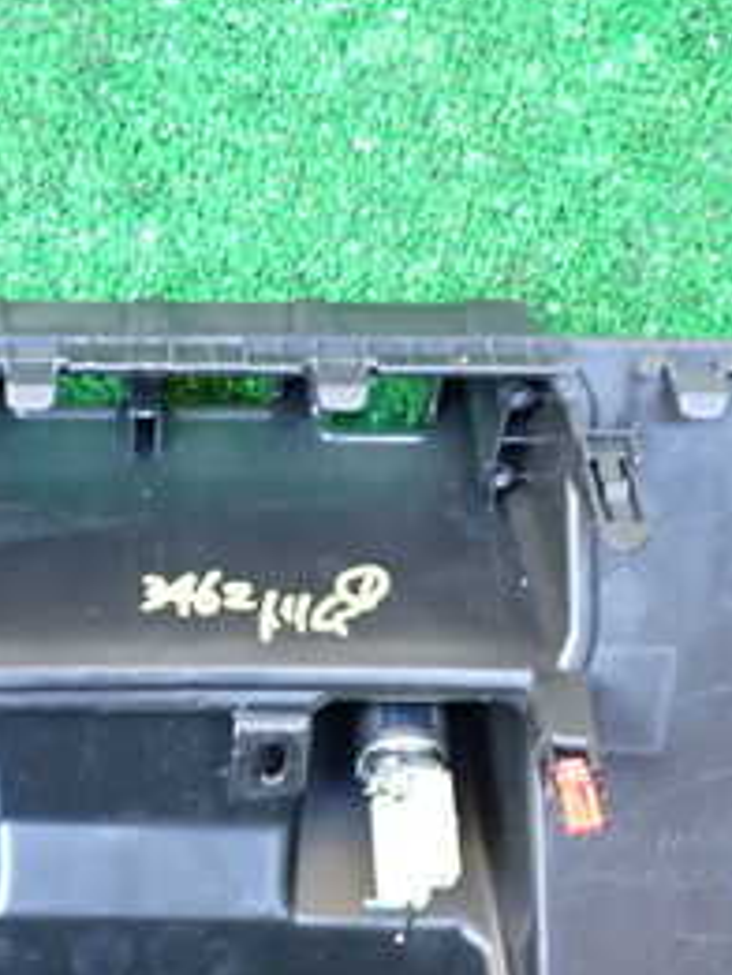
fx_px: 1944
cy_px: 725
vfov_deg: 27.8
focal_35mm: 69
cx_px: 153
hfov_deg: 21.1
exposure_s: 1/30
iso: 500
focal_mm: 5.4
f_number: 2.3
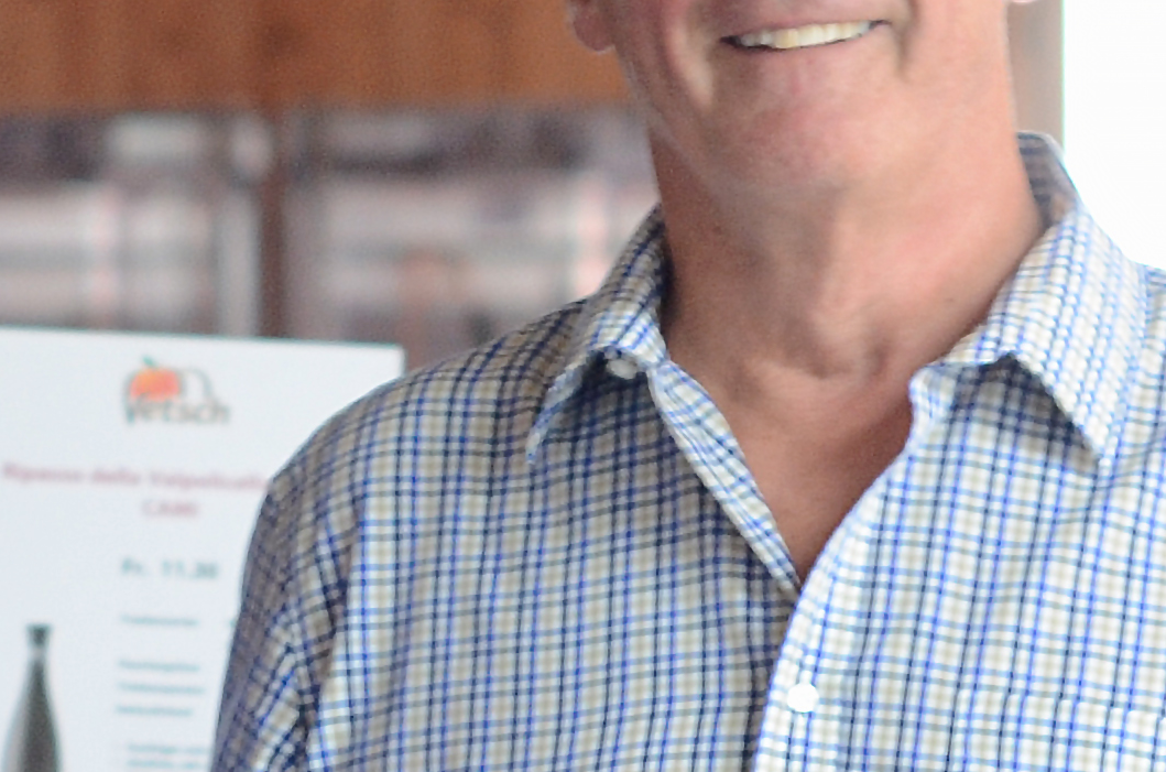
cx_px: -556
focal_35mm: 349
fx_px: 11278
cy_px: 661
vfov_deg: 3.9
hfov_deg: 5.9
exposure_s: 1/30
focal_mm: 50
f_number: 2.8
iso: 640
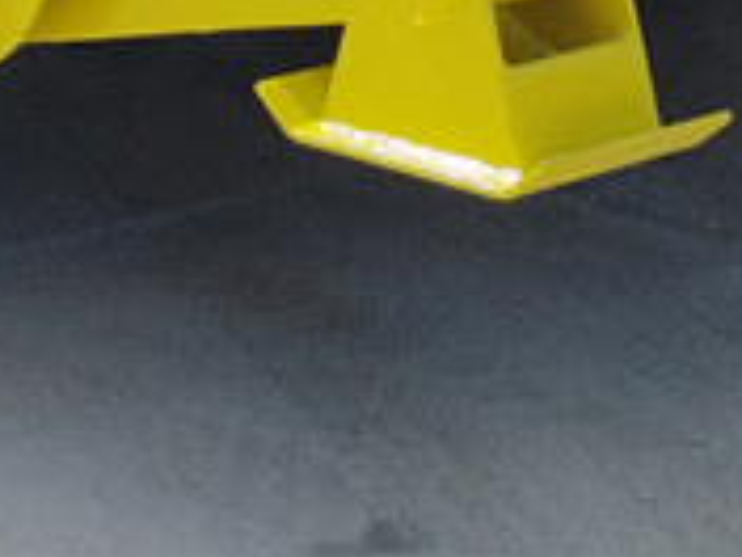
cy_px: -700
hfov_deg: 15.9
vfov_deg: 10.6
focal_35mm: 123
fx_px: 2637
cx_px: 556
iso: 125
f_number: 1.65
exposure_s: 1/2780
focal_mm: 4.75
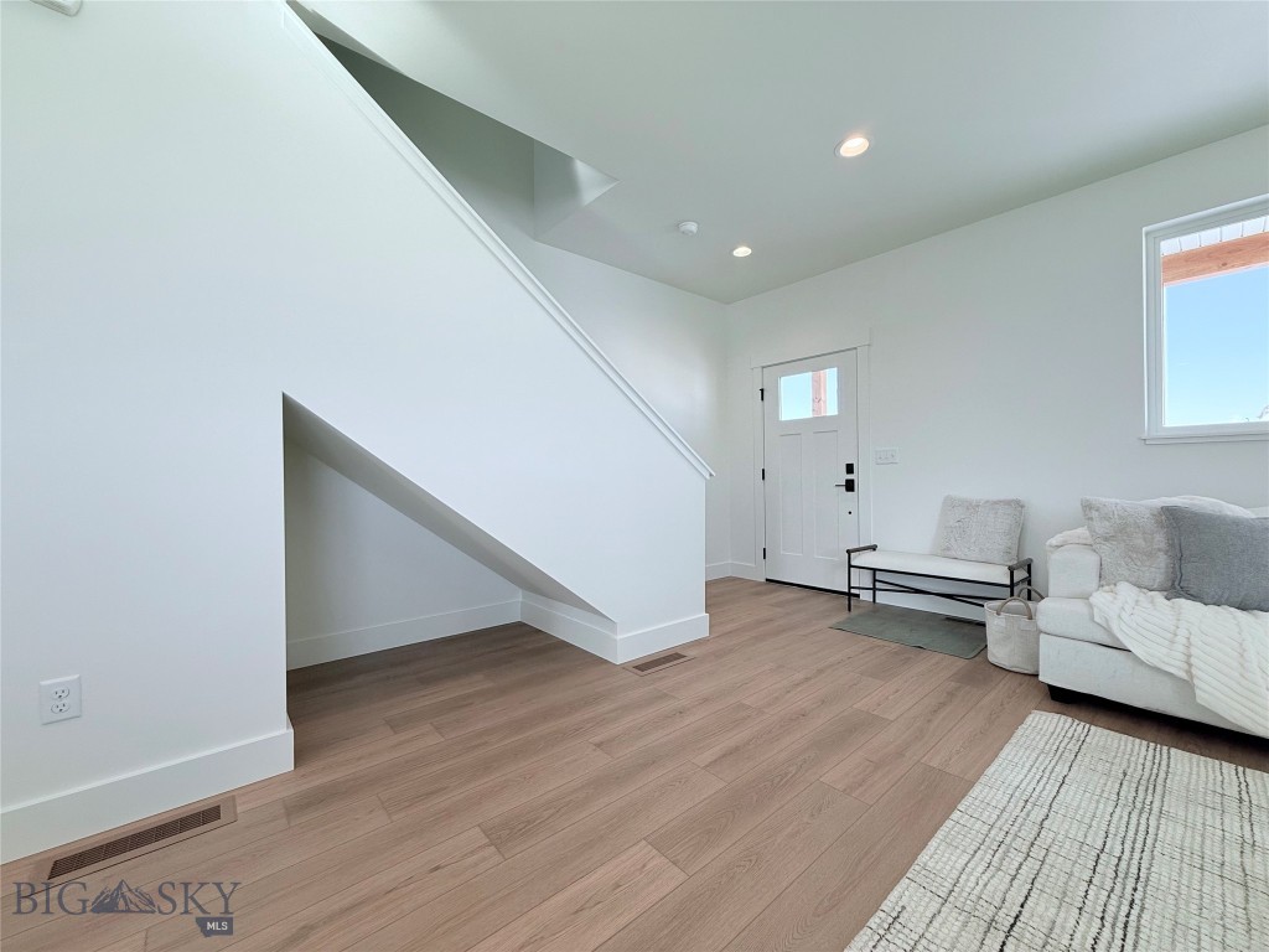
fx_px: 513
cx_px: 634
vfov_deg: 85.7
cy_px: 476
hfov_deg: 102.1
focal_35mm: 14
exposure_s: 1/161
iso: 64
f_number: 2.2
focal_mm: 2.22
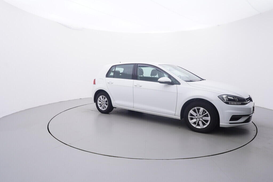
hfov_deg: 77.3
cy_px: 91
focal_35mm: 22
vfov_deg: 56.2
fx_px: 171
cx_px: 136
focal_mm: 15
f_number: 5
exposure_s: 1/80
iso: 200
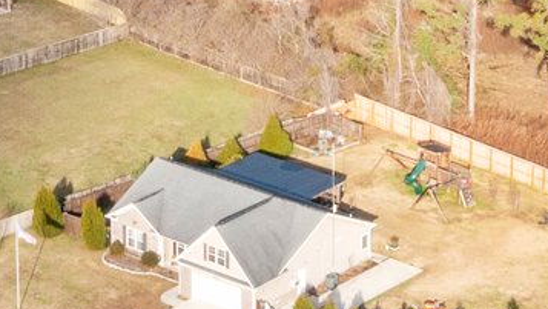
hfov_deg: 12.8
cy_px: -74
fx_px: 2442
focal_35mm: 168
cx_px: 264
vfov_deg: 7.2
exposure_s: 1/160
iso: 100
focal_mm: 10.26
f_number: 9
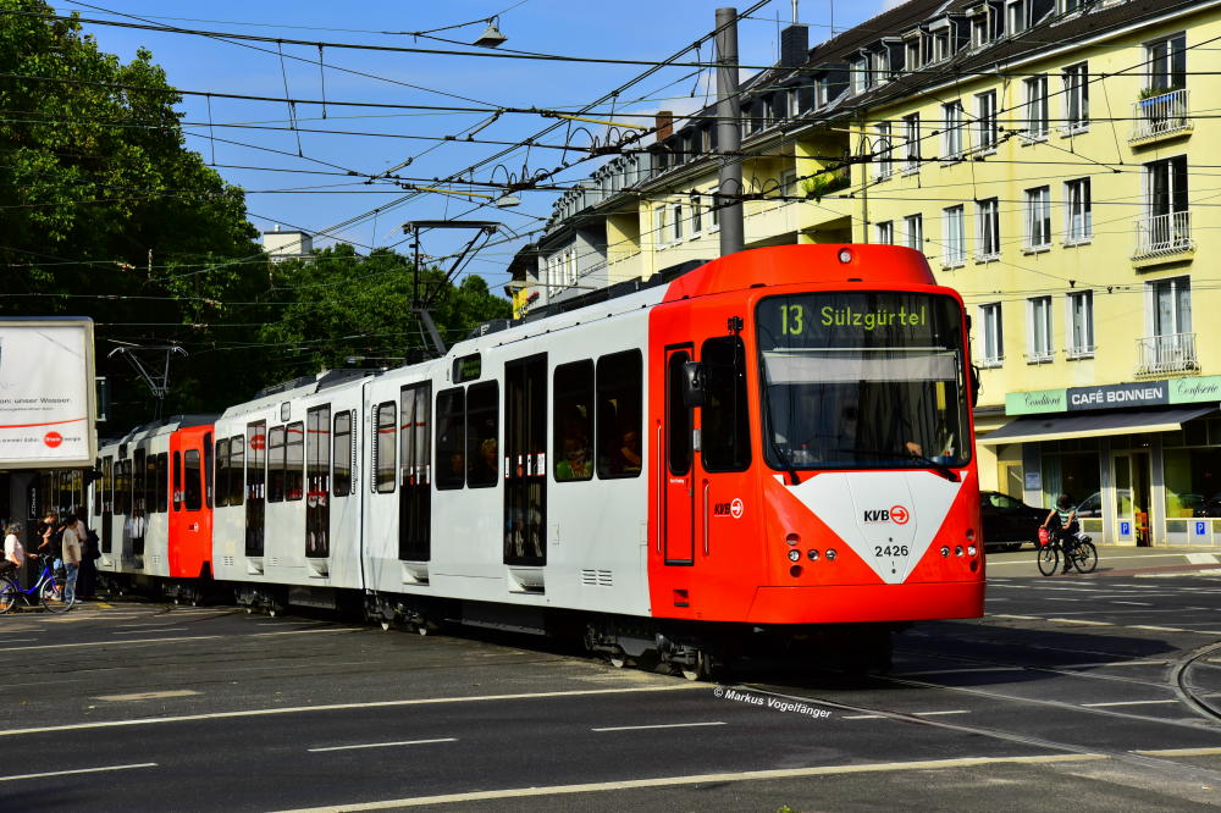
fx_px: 2441
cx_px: 610
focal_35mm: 72
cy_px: 406
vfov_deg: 18.9
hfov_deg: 28.1
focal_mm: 72
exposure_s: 1/1250
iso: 320
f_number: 10
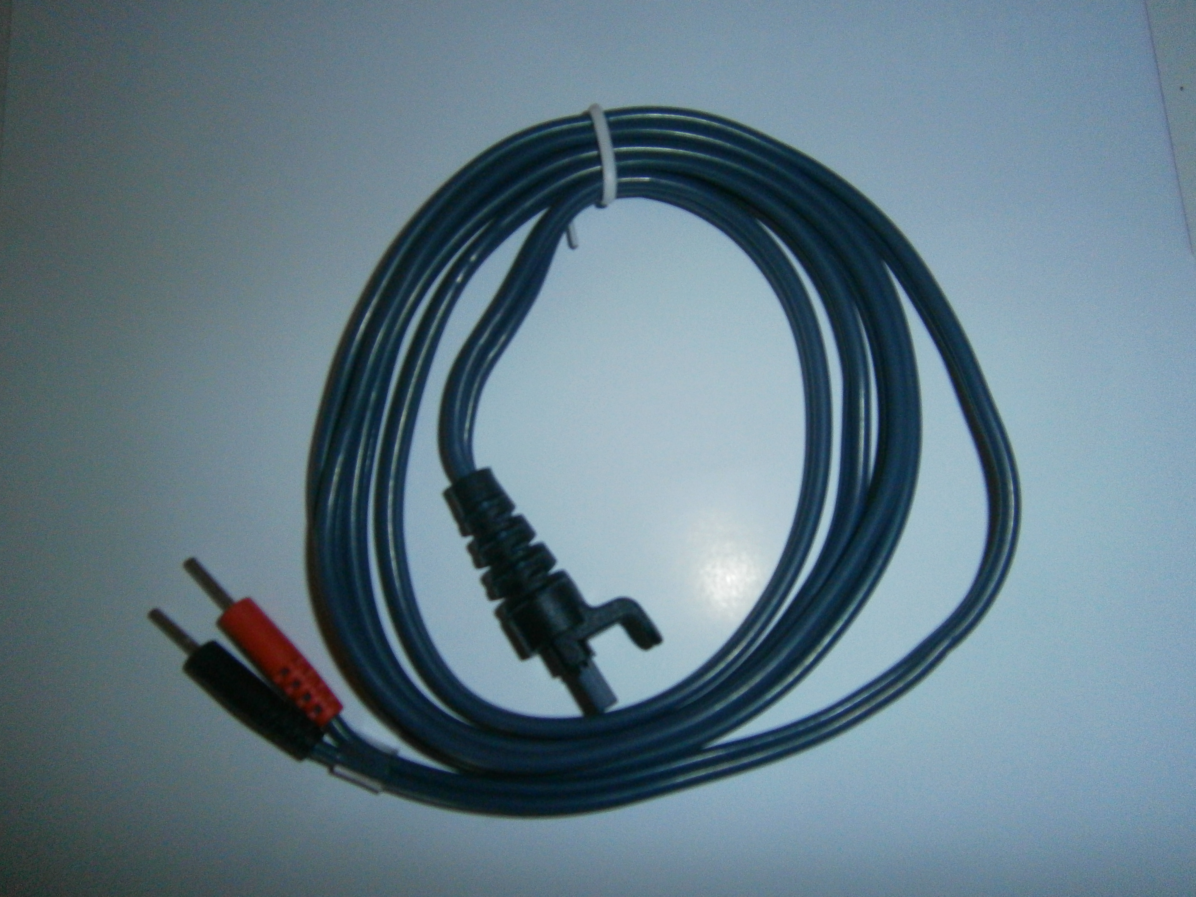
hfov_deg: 67.3
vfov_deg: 53.1
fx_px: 898
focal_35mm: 26
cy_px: 448
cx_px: 598
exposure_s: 1/250
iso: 400
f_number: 2.8
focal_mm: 4.7
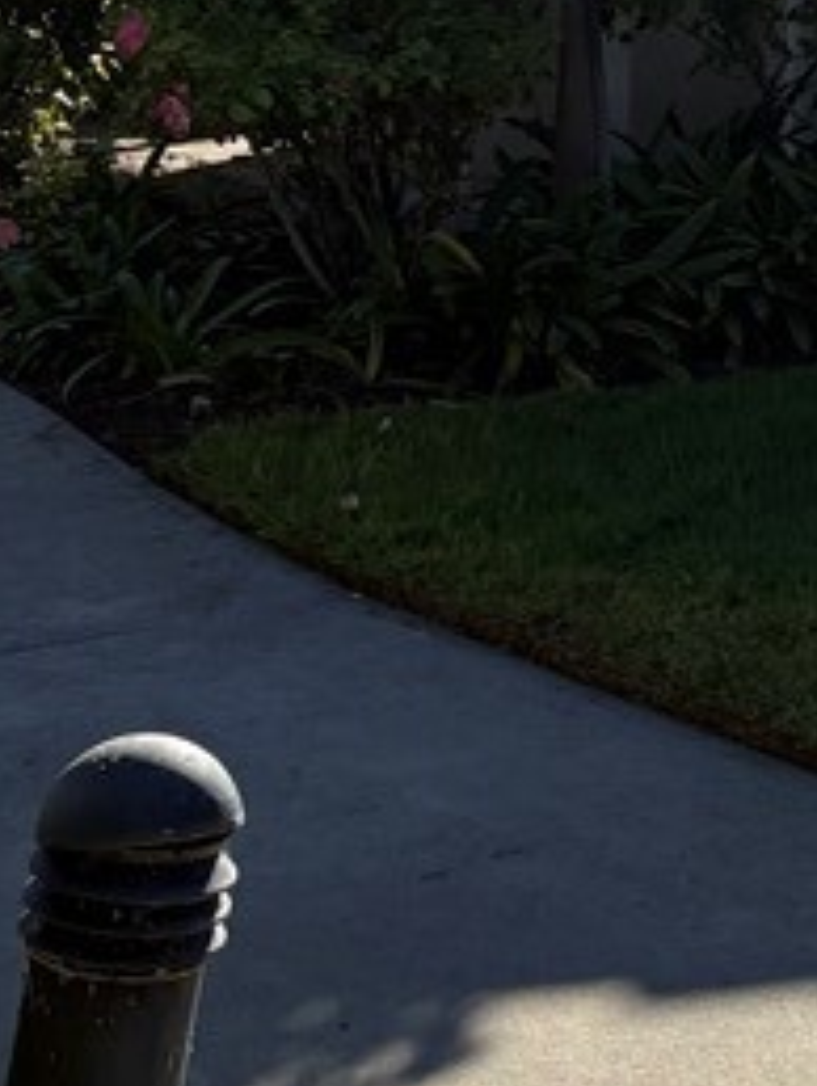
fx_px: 3236
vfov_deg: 18.7
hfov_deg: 13.3
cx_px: 1364
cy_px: 76
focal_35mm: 103
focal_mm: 5.96
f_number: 1.6
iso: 50
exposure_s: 1/4329
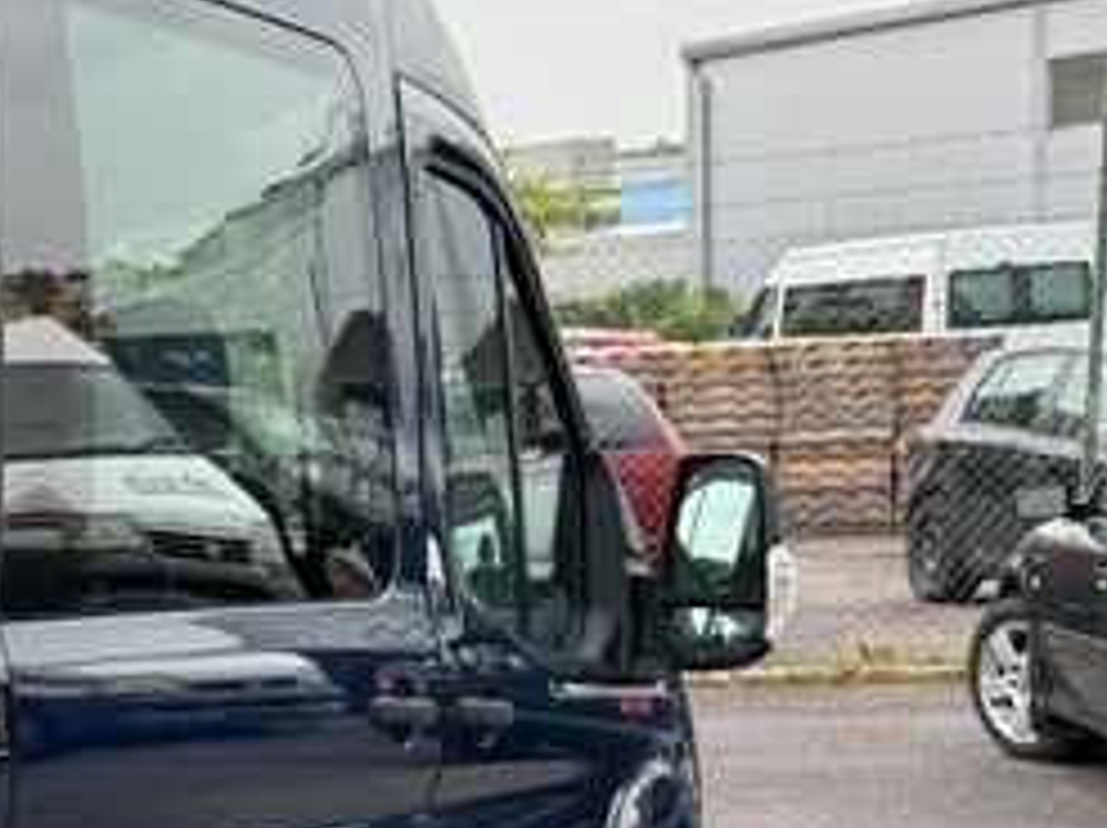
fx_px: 3195
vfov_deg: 14.5
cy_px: 814
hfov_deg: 15.9
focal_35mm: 100
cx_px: -1035
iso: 100
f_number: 1.78
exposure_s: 1/1032
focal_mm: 6.76
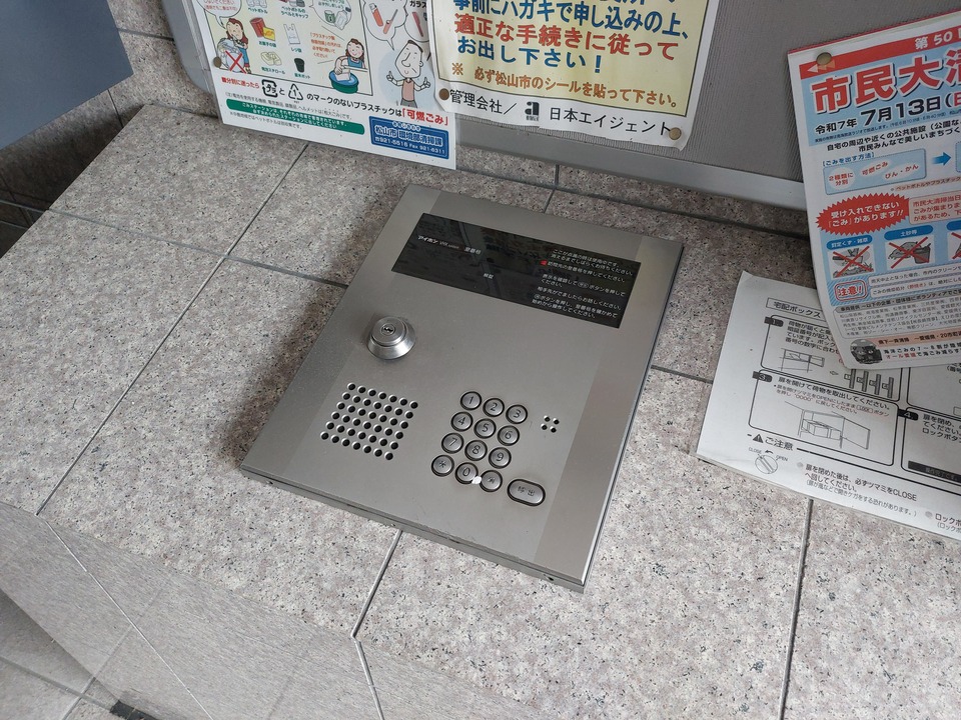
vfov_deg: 56.8
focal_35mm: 24
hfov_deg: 71.6
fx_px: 666
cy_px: 360
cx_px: 480
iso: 200
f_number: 1.8
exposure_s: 1/120
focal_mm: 5.23
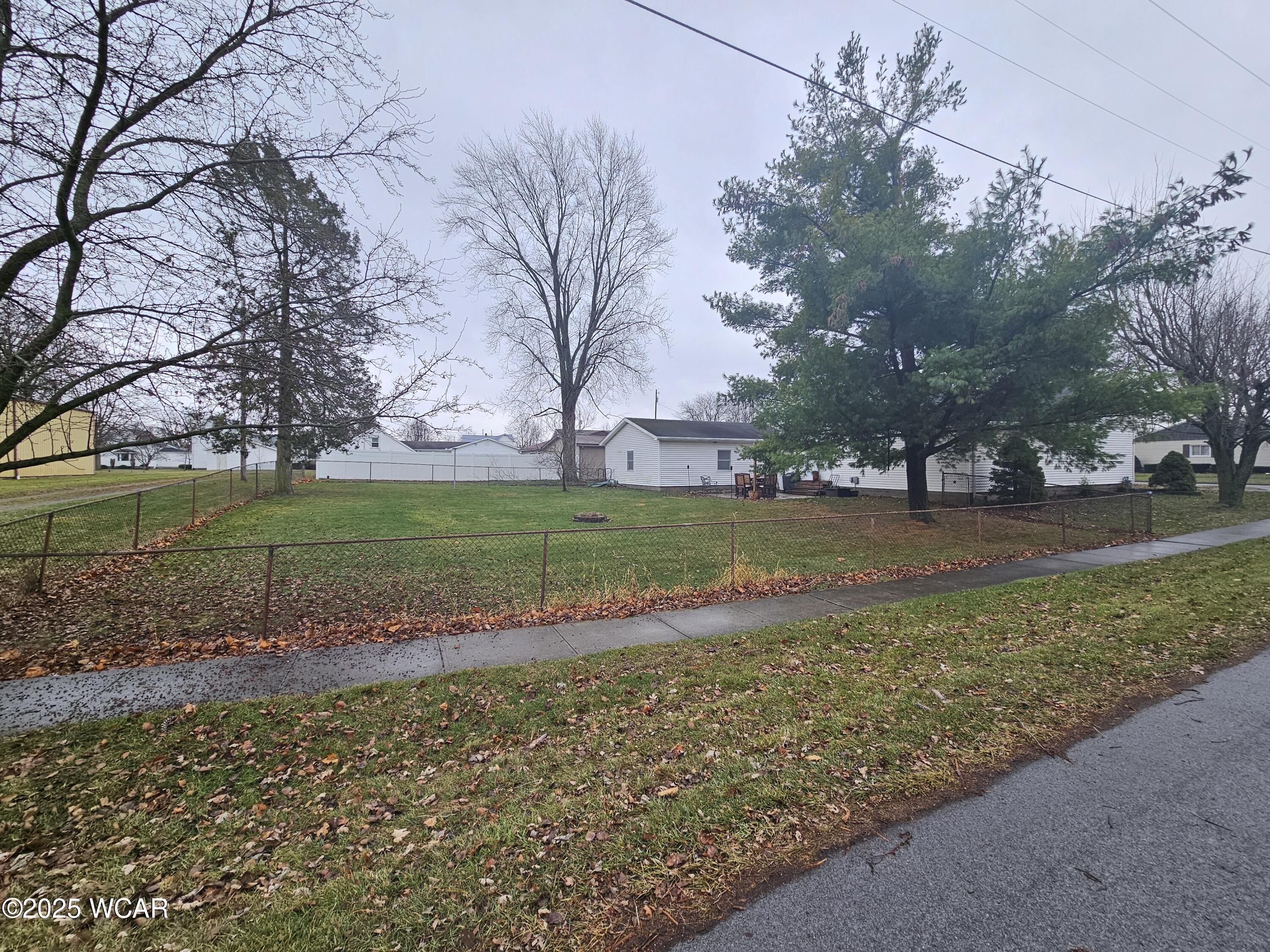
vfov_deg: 89.9
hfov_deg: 106.2
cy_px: 476
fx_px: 477
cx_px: 635
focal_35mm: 13
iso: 50
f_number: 2.2
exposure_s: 1/145
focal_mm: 2.2
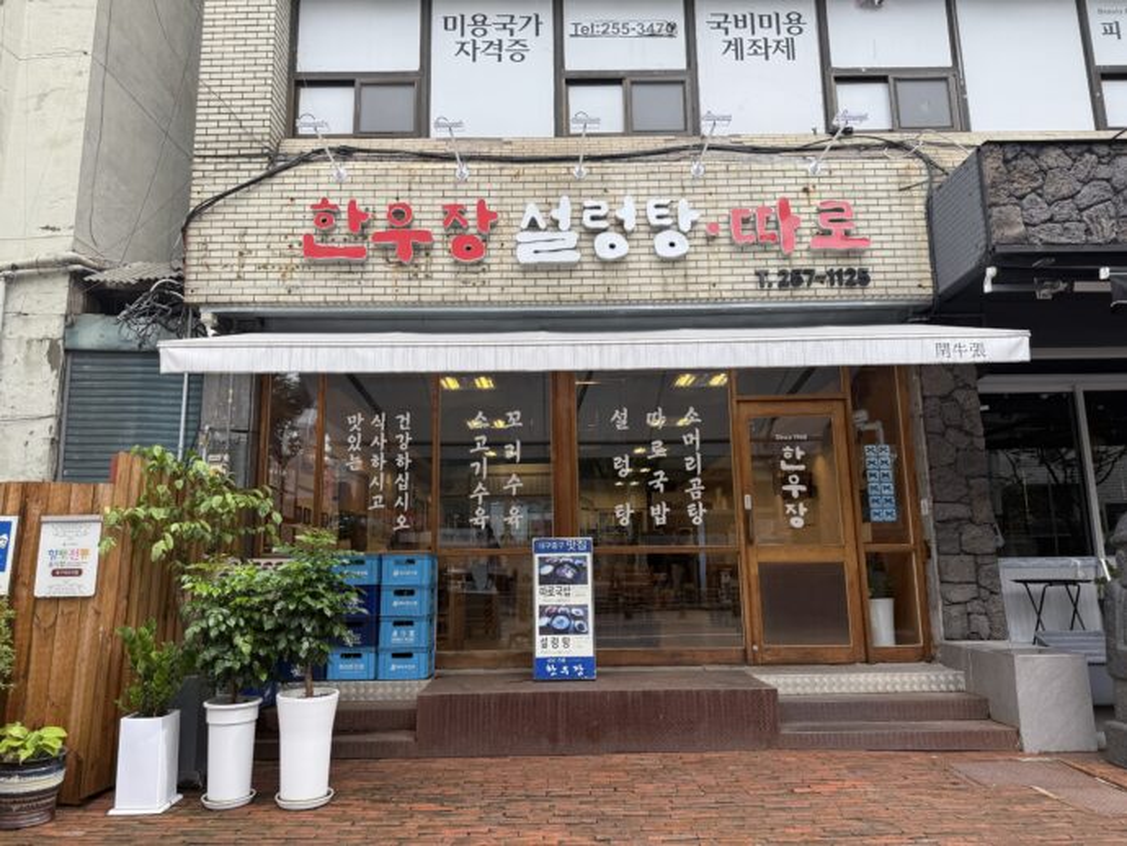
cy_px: 423
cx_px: 564
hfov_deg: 71.6
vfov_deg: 56.8
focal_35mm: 24
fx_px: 782
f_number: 1.78
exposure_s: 1/517
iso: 80
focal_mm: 6.76
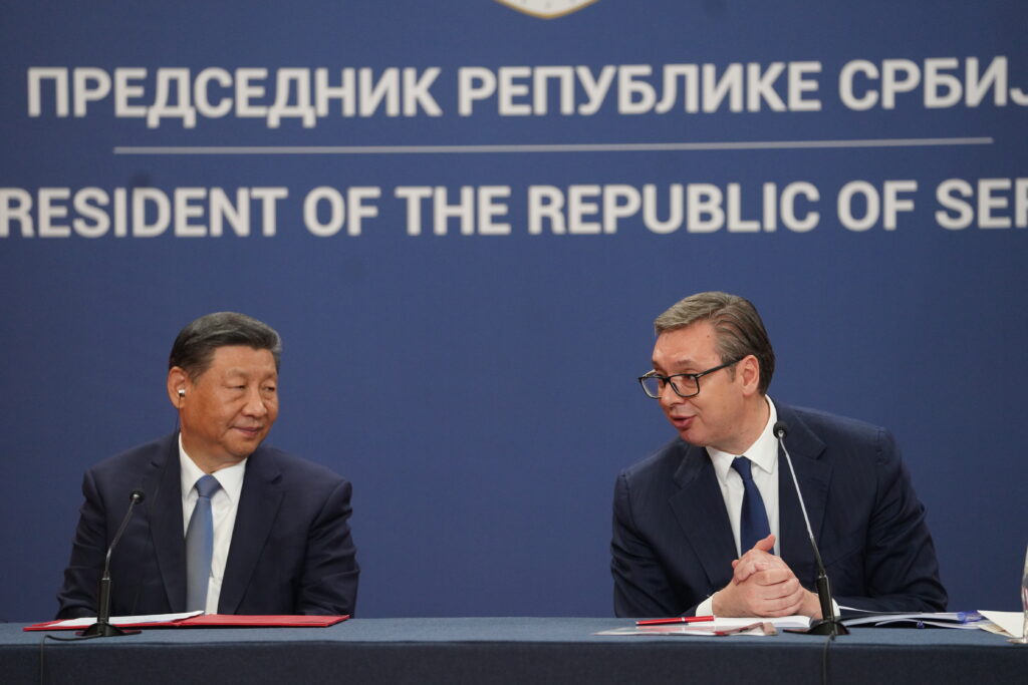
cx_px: 514
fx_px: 5397
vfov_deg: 7.3
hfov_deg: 10.9
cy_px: 342
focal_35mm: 189
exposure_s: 1/400
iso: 2500
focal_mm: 189
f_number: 3.2
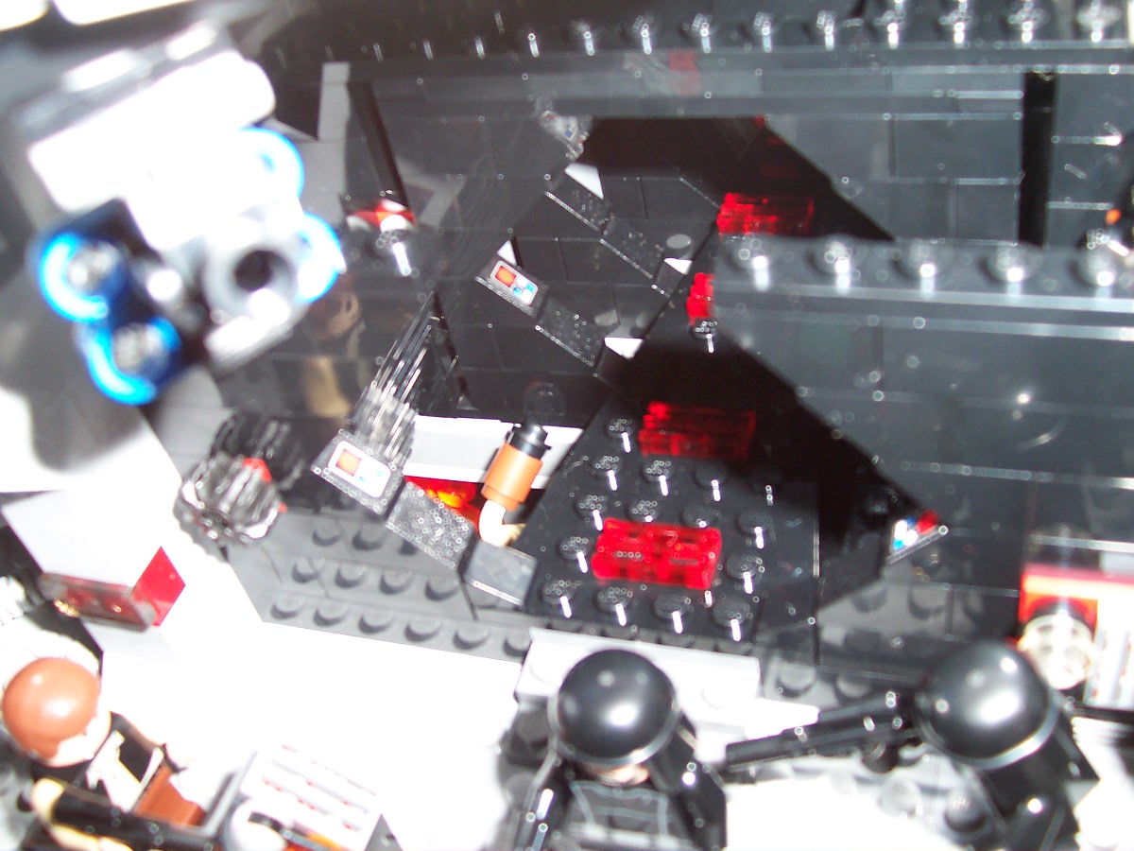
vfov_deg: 38.7
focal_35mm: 37
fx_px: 1212
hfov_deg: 50.1
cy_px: 426
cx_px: 567
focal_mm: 5.6
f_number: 2.8
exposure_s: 1/60
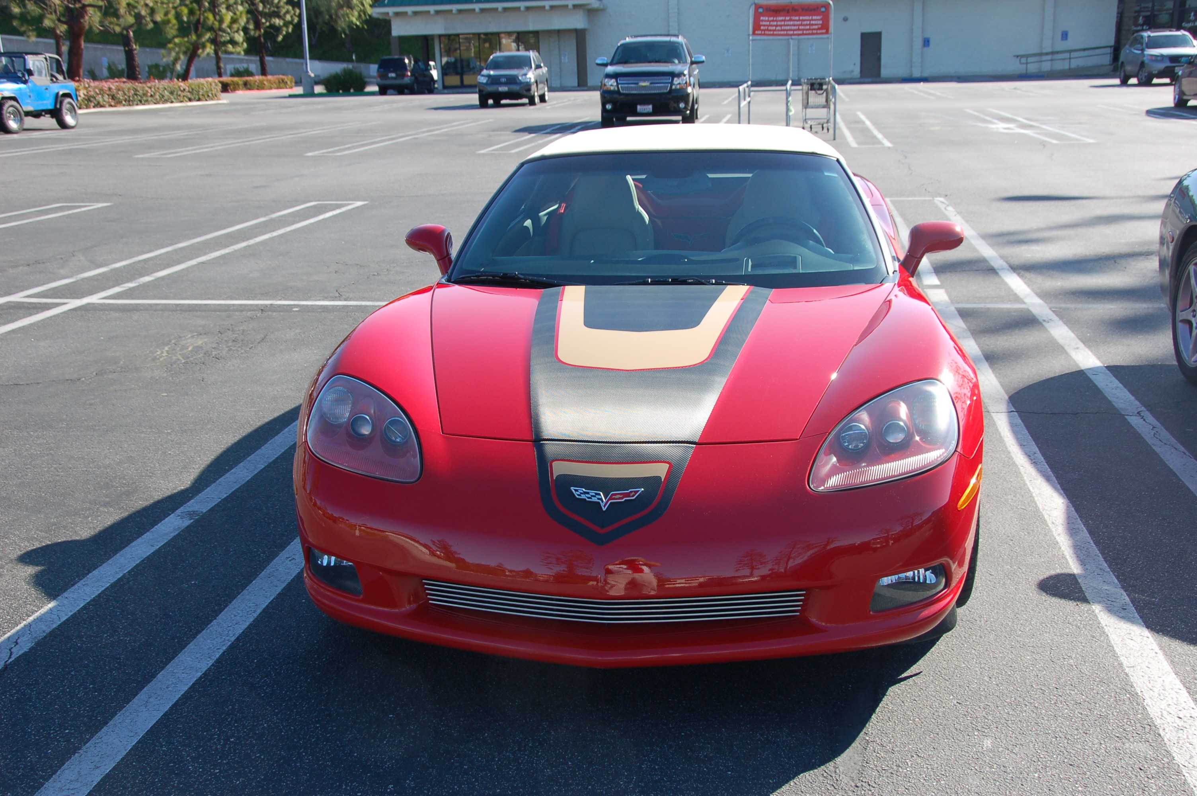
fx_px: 1296
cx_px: 598
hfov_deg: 49.6
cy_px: 398
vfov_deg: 34.1
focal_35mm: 39
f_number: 8
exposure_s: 1/200
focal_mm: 26
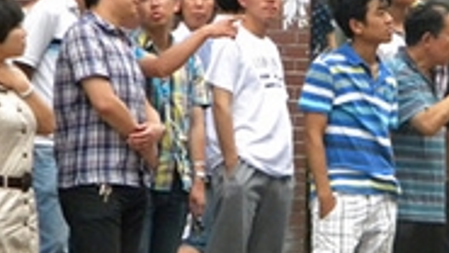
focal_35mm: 367
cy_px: 140
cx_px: 286
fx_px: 4369
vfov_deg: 3.3
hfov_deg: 5.9
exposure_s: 1/400
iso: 400
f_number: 5
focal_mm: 26.8
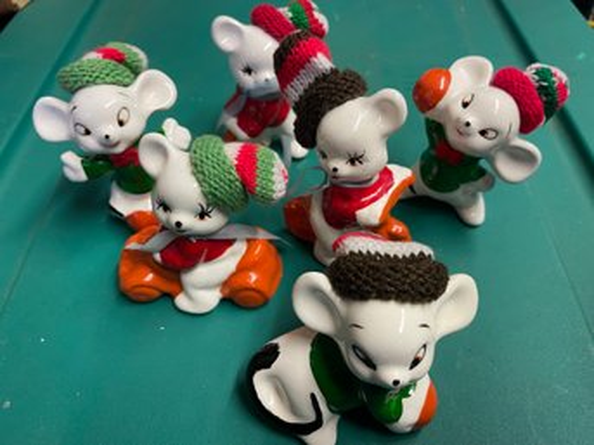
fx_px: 446
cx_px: 297
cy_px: 222
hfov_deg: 67.3
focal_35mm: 26
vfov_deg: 53.0
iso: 125
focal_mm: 4.2
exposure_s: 1/60
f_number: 1.6
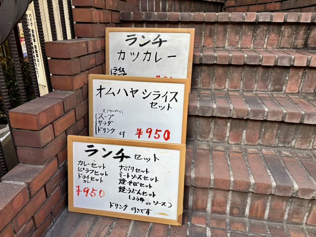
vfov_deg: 53.1
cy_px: 118
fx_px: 237
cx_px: 158
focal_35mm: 26
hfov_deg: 67.3
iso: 50
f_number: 1.6
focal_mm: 5.96
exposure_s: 1/452
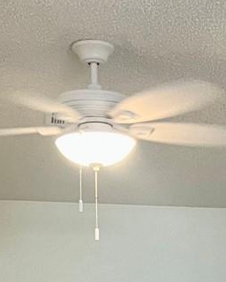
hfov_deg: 12.0
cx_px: 242
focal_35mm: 127
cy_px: 471
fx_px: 1062
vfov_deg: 13.9
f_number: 1.6
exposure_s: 1/60
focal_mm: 5.1
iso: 125
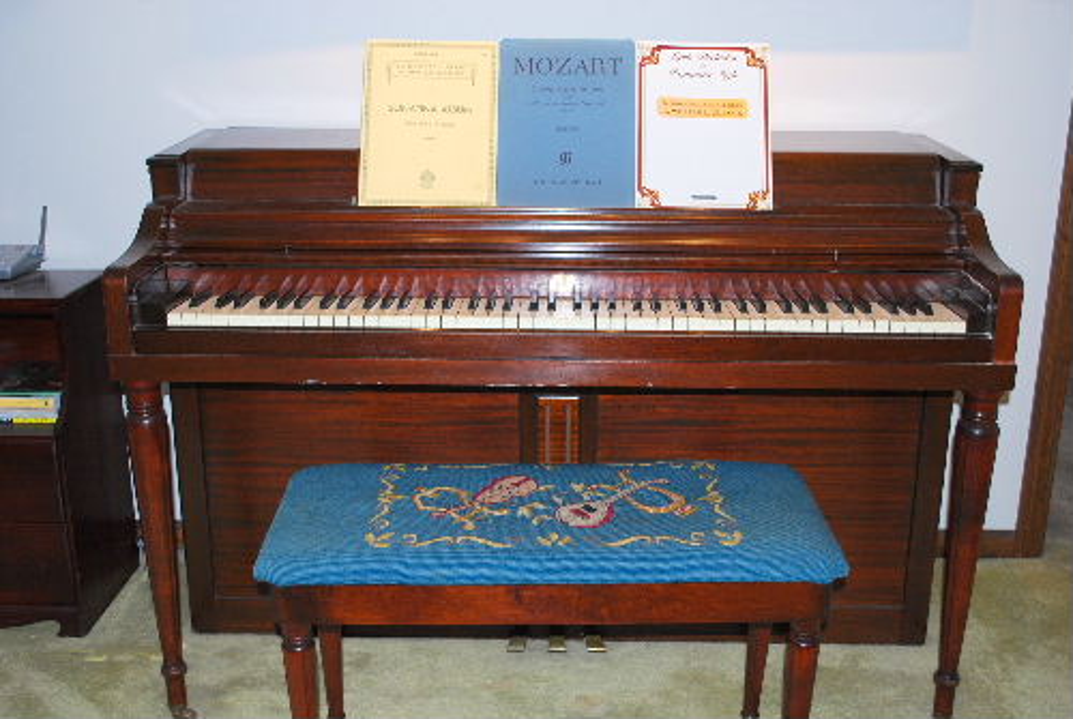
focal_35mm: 42
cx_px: 536
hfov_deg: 46.3
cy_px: 360
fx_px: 1254
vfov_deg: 32.0
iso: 200
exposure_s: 1/60
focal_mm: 28
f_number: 4.5
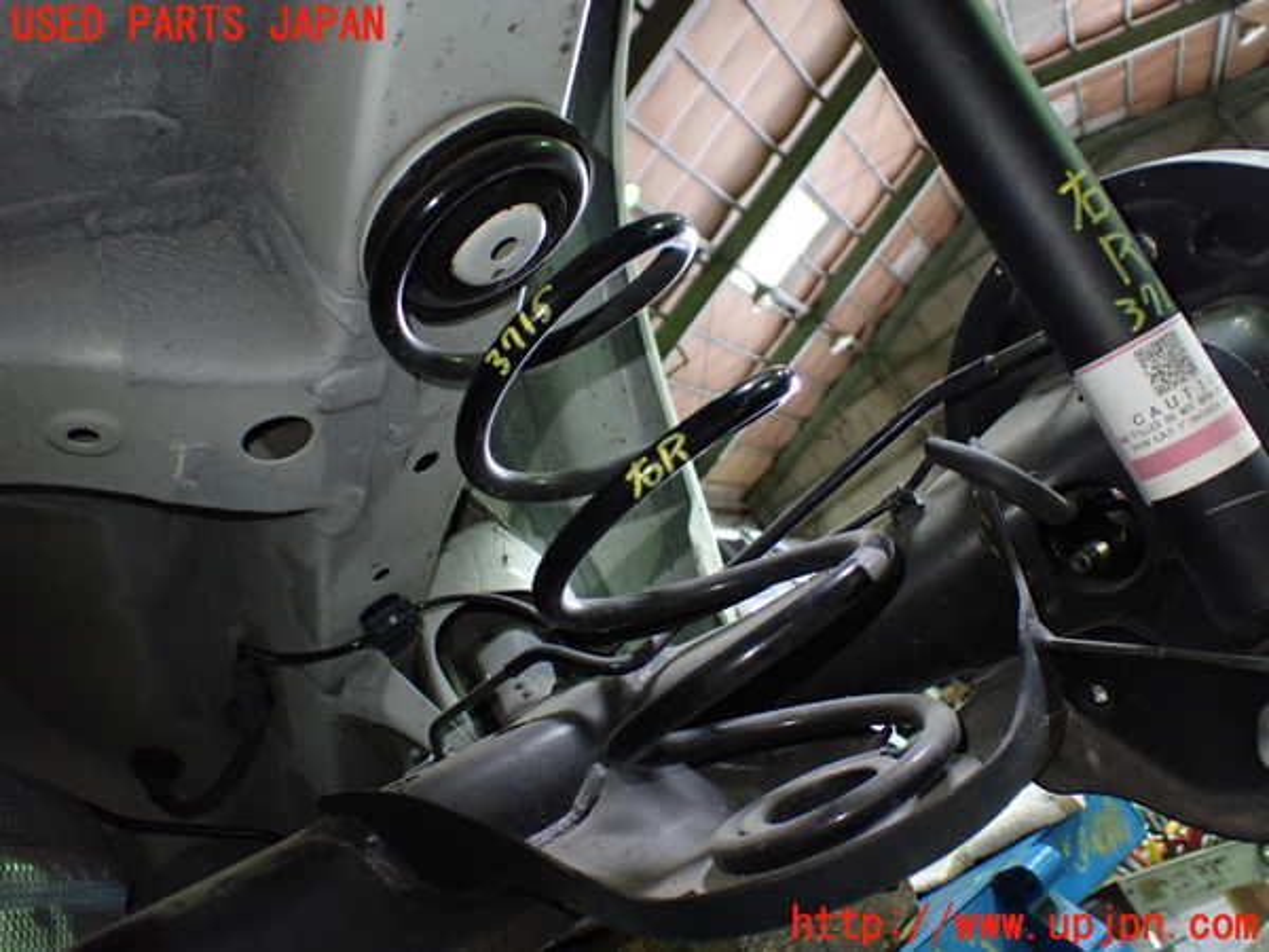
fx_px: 1173
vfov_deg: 44.2
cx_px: 634
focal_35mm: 32
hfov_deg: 56.8
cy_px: 476
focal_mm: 5.79
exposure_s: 1/50
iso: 800
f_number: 2.4
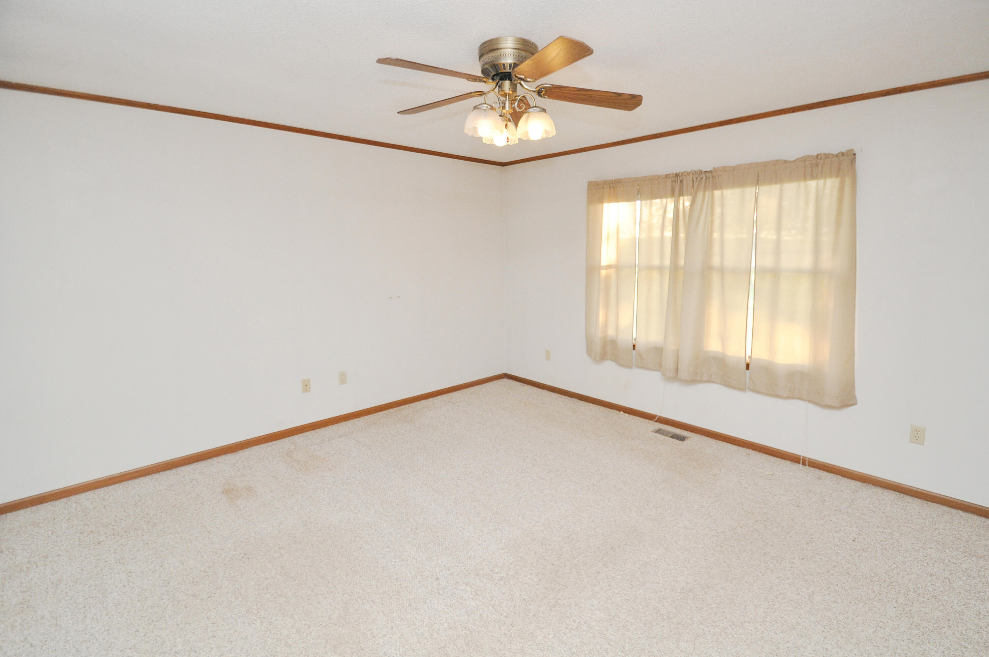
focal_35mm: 15
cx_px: 494
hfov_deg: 100.5
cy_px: 328
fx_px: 412
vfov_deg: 77.2
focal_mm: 10
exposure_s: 1/60
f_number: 4
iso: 800
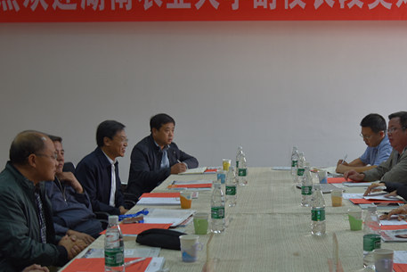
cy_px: 175
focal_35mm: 56
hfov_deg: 35.4
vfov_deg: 24.1
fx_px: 633
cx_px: 264
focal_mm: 32
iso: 200
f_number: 4
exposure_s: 1/20
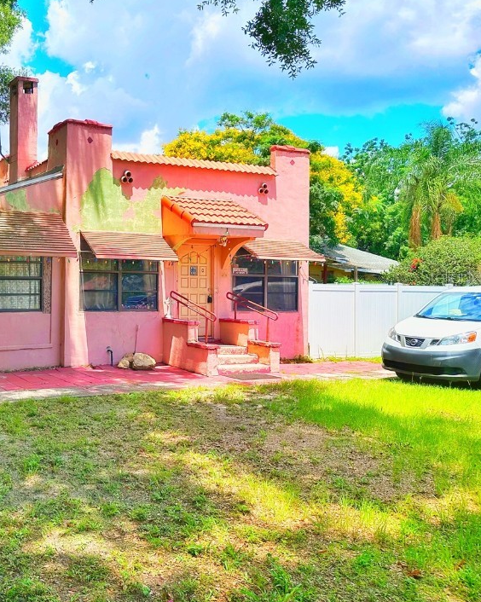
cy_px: 276
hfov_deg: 40.6
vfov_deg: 52.8
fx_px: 606
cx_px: 65
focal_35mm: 34
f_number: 1.78
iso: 80
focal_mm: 6.86
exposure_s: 1/3472
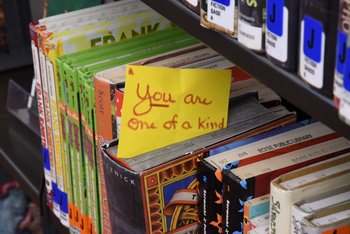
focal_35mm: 120
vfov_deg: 11.4
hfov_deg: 17.1
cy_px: 117
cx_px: 175
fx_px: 1166
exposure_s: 1/100
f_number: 11
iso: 14400
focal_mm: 80
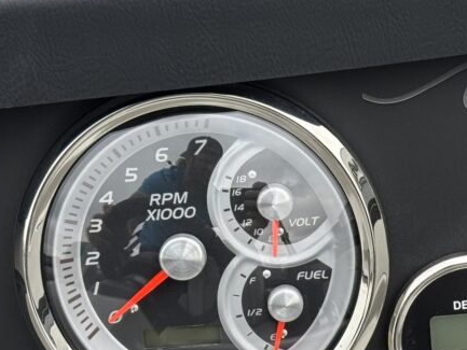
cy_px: 262
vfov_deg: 11.6
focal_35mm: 128
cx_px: 442
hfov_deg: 15.2
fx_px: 1727
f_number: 1.6
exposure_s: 1/594
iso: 32
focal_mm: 5.96
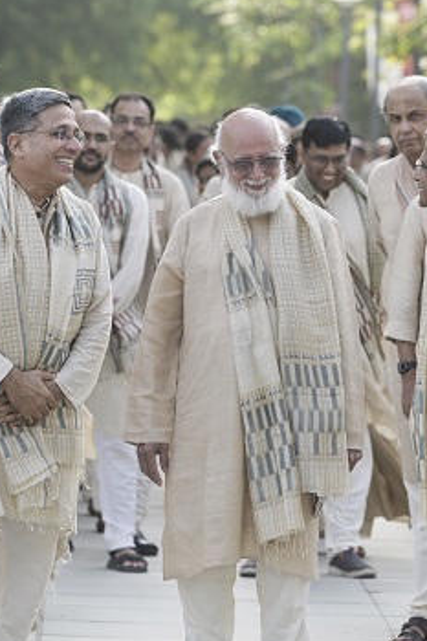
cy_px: 296
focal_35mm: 343
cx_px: 244
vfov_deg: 6.0
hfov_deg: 4.0
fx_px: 6108
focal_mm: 200
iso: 80
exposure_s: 1/100
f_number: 6.3
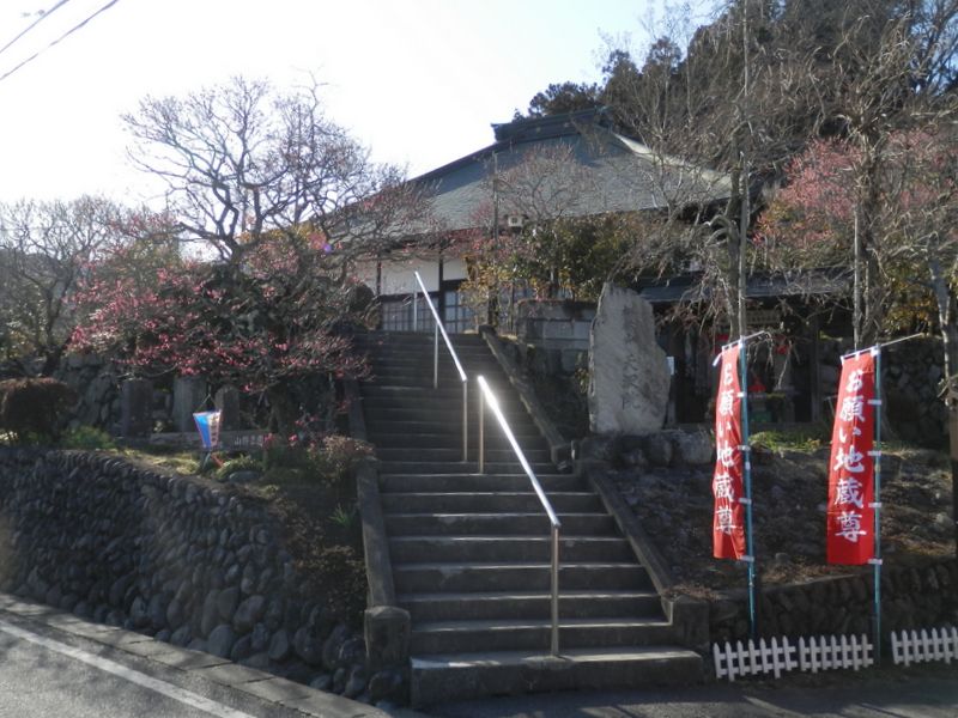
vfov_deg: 42.9
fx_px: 913
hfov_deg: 55.4
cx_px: 479
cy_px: 359
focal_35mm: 33
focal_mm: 6
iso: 80
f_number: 3.4
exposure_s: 1/400
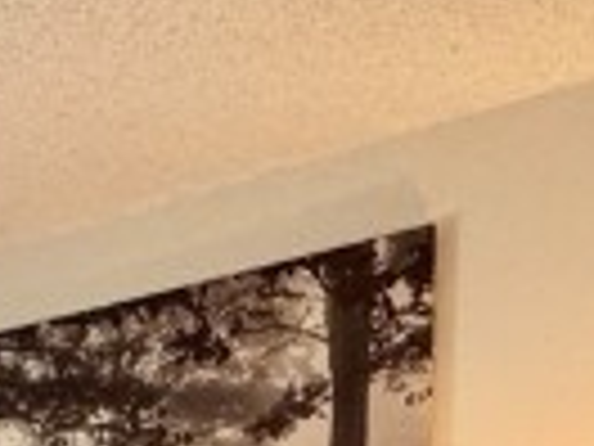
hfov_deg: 14.5
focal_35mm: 109
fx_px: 1870
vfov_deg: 11.7
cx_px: -644
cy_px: 978
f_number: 2.2
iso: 200
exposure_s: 1/120
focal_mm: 2.22
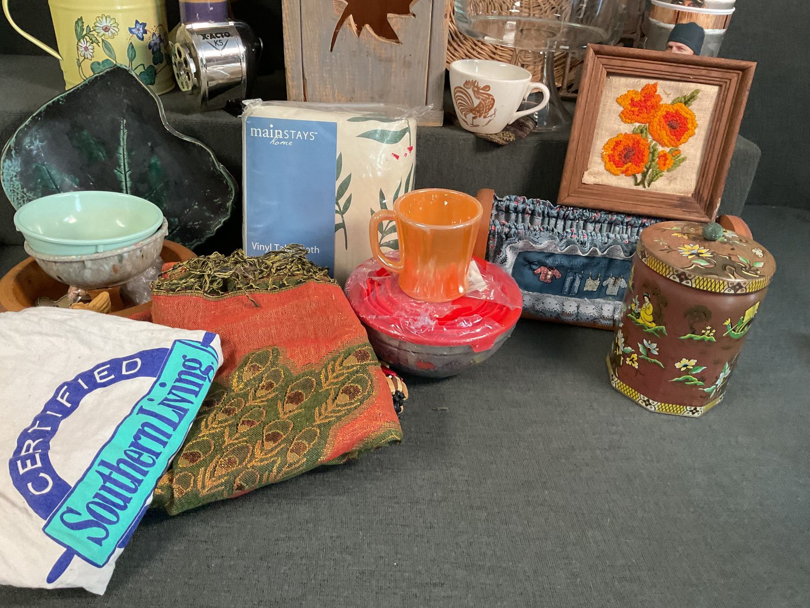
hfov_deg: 61.7
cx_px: 405
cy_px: 304
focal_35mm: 29
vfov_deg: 48.2
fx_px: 679
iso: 250
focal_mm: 3
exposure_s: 1/60
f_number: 1.8
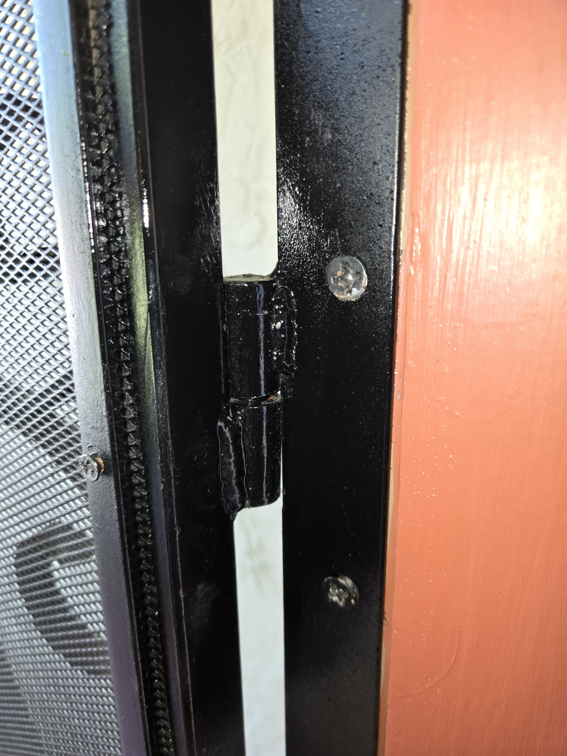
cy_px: 378
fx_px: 502
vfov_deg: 73.9
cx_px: 284
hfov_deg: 58.9
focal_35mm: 23
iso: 125
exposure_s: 1/40
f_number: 1.8
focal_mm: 5.4
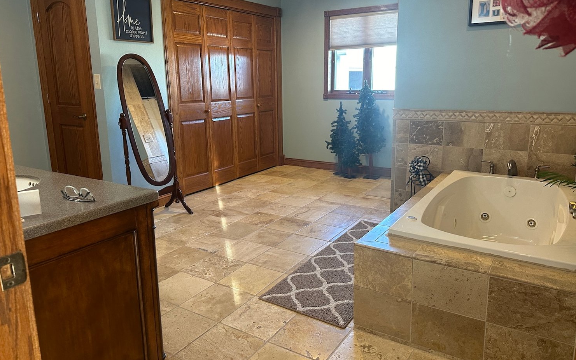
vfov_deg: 47.5
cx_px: 291
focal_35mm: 26
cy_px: 163
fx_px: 408
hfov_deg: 70.4
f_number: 1.78
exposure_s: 1/60
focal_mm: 6.86
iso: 320
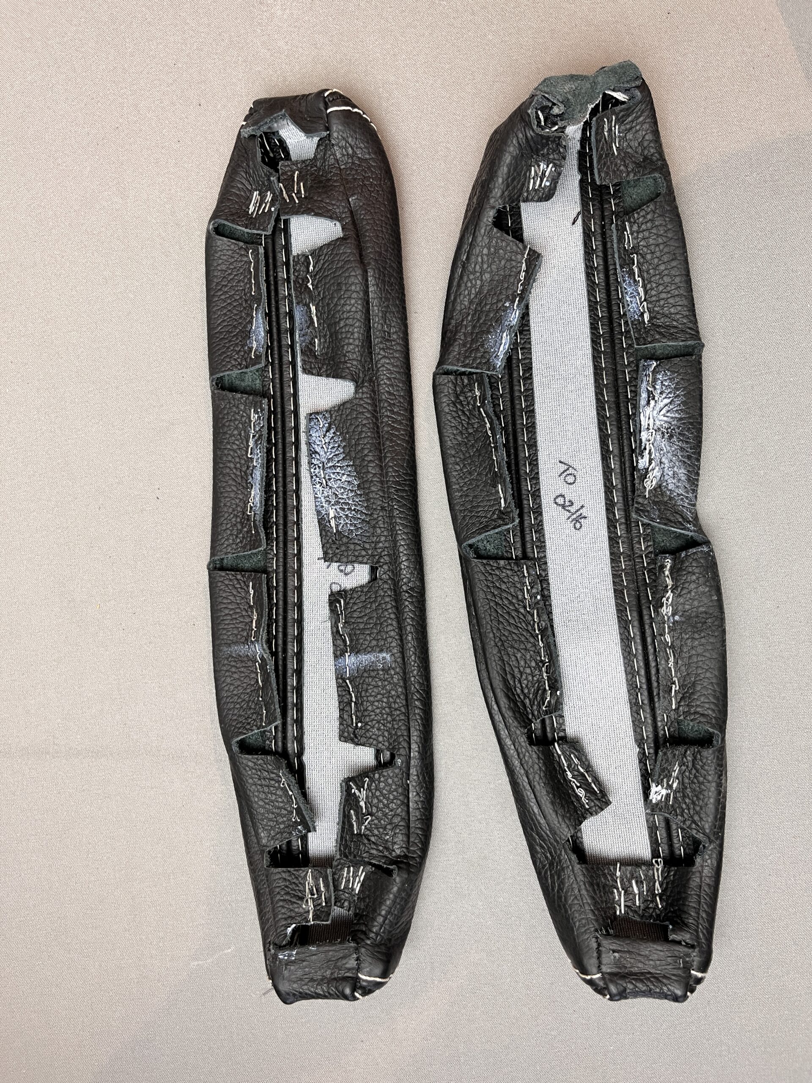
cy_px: 542
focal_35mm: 26
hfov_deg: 53.1
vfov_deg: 67.3
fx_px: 813
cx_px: 406
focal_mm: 5.1
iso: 80
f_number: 1.6
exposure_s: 1/50
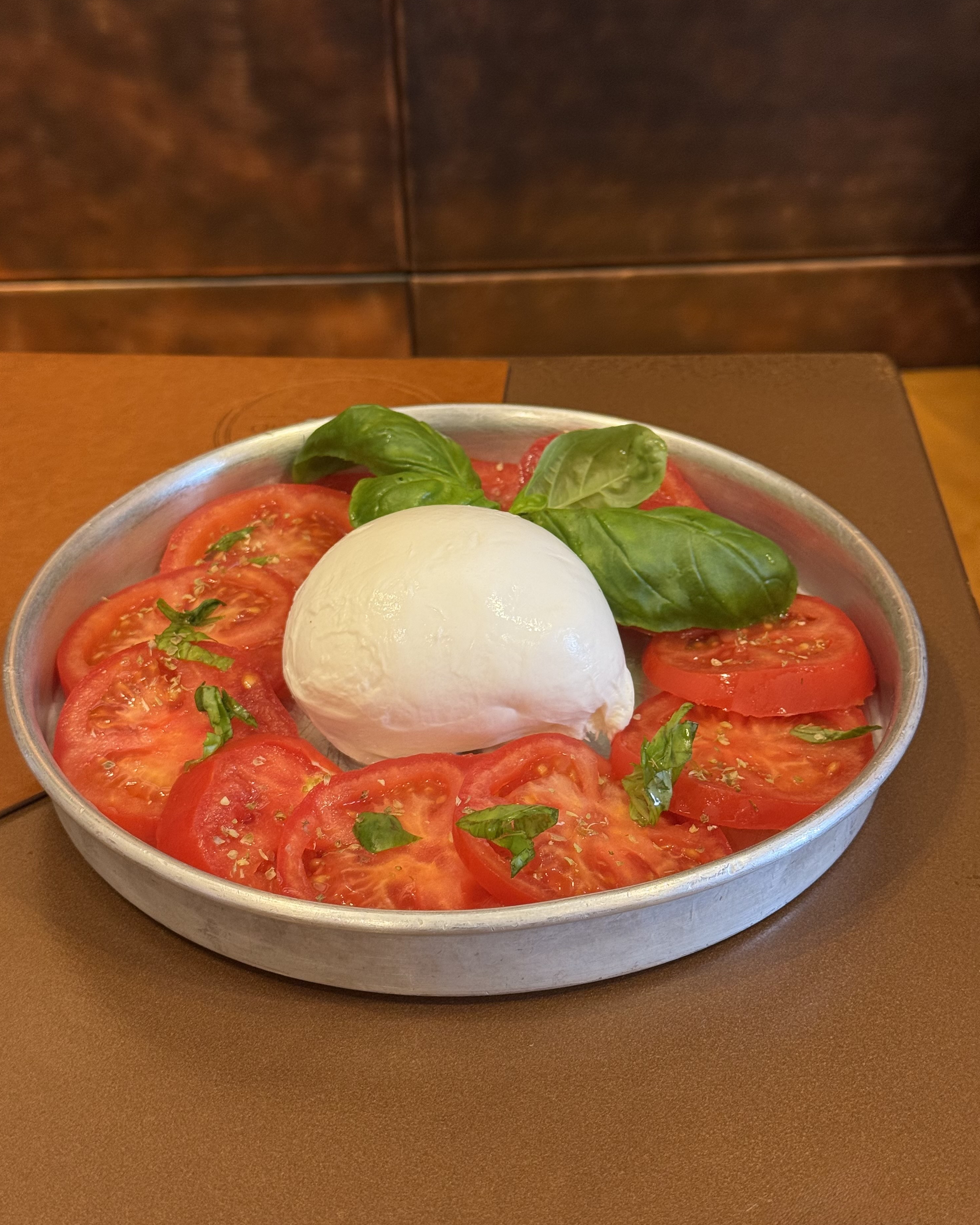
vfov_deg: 36.6
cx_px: 481
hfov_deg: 29.7
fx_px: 1849
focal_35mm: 51
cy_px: 562
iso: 100
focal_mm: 6.76
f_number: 1.78
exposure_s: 1/50
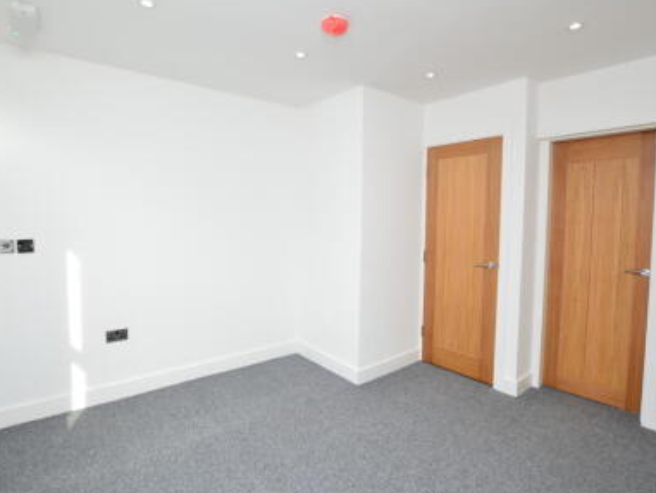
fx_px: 341
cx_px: 319
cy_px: 239
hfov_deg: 87.7
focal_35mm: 18
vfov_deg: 71.6
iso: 400
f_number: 8
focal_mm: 10
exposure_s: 1/80
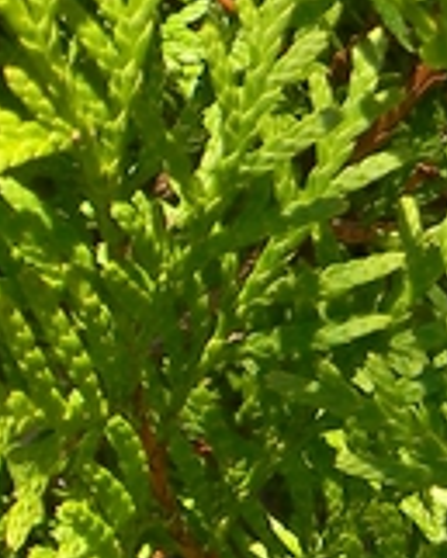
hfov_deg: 6.9
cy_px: 773
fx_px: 3701
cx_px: 288
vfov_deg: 8.5
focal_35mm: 224
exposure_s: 1/177
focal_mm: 6.4
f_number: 3.7
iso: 80
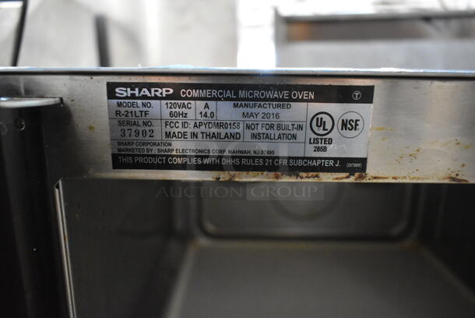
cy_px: 159
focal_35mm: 27
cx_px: 238
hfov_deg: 67.3
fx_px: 357
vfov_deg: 48.0
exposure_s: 1/30
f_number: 3.5
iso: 6400
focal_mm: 18
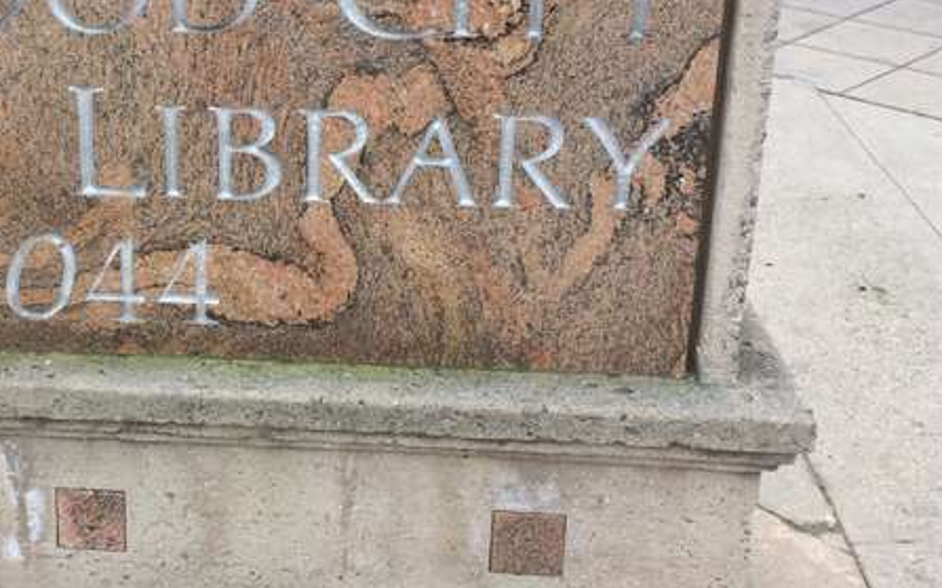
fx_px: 1411
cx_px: 221
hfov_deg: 36.0
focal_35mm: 55
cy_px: 143
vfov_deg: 23.3
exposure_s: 1/631
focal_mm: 4.15
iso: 32
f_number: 2.2
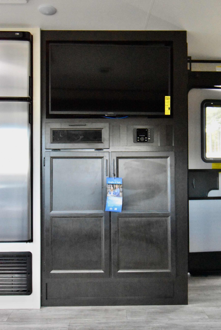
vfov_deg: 61.9
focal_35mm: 30
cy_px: 165
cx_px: 110
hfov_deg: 43.7
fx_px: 276
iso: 10000
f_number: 5.6
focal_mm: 20
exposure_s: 1/60
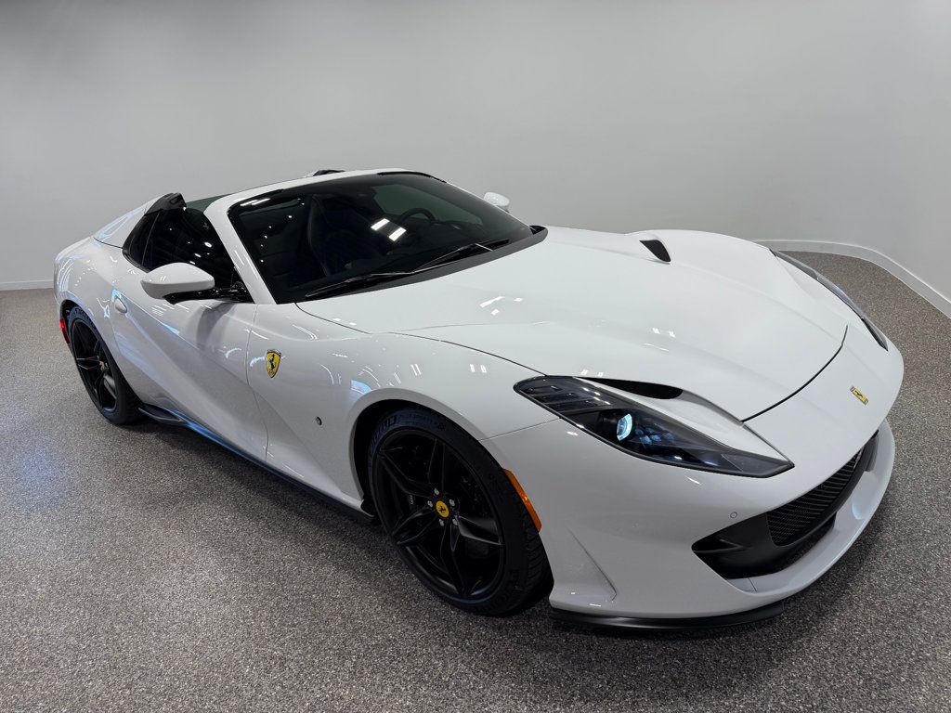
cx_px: 476
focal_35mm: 24
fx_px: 659
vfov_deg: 56.8
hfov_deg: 71.6
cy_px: 356
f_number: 1.78
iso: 80
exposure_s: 1/450
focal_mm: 6.76
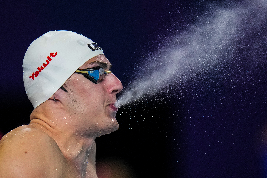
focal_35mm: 400
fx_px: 2966
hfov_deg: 5.2
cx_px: 134
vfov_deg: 3.4
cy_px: 89
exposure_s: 1/4000
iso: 4000
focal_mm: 400
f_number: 2.8
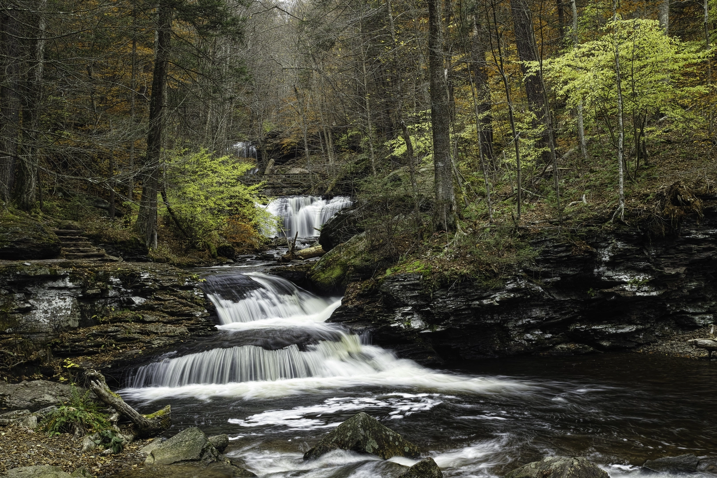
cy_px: 239
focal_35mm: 45
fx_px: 896
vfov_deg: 29.9
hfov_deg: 43.6
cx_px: 358
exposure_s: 1/2.5
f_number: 13
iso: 100
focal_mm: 30
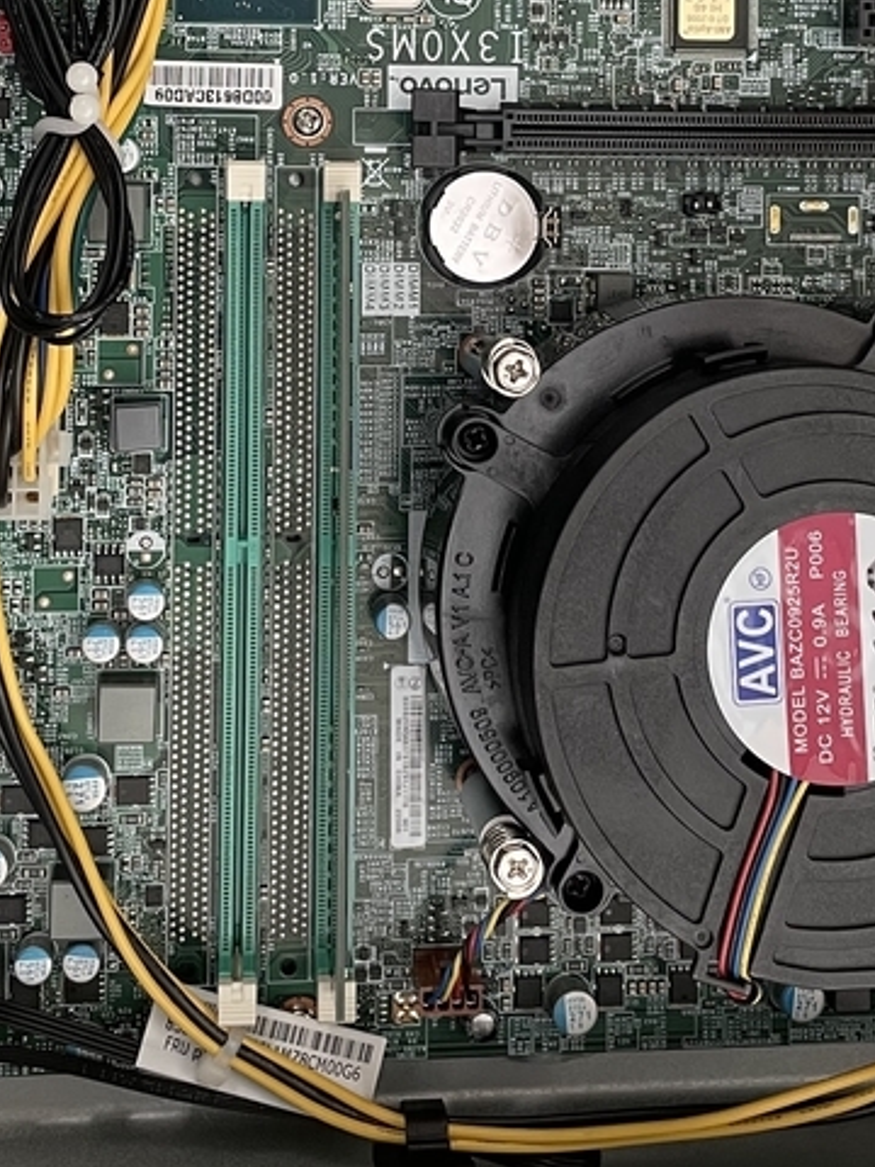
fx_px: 2191
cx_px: 476
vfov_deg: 29.0
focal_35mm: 65
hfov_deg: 22.6
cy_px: 204
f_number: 1.6
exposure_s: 1/82
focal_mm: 4.2
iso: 125
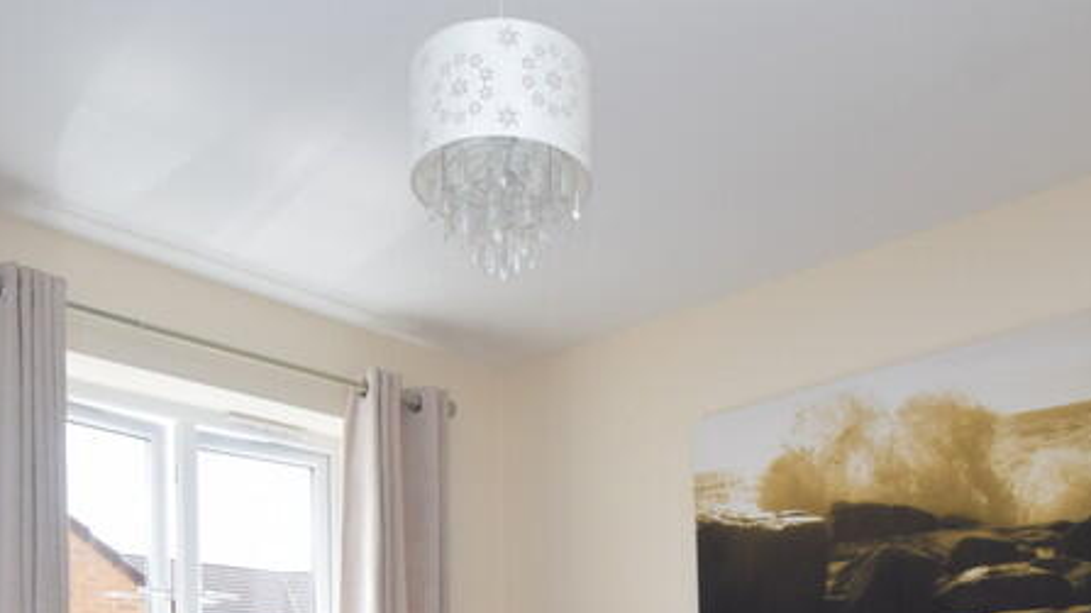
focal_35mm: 36
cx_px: 522
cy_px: 771
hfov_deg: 55.3
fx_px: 1041
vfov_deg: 27.9
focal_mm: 10
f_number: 6.3
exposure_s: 1/160
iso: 400
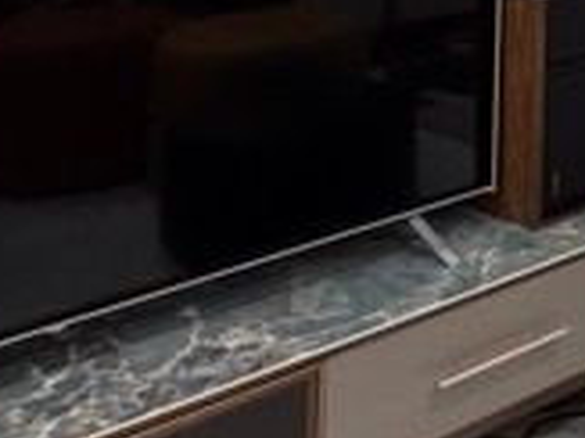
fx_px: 1486
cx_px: 1095
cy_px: -330
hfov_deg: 17.4
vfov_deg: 14.8
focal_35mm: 88
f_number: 2.2
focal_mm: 2.22
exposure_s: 1/50
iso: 250
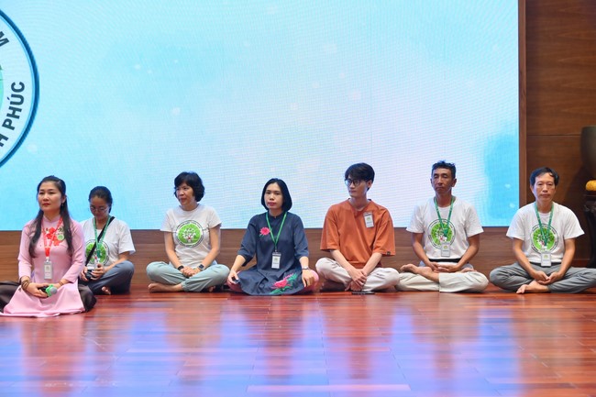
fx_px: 794
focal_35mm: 48
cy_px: 198
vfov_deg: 28.1
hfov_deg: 41.1
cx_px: 298
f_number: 4.5
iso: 1250
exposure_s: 1/100
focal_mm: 48
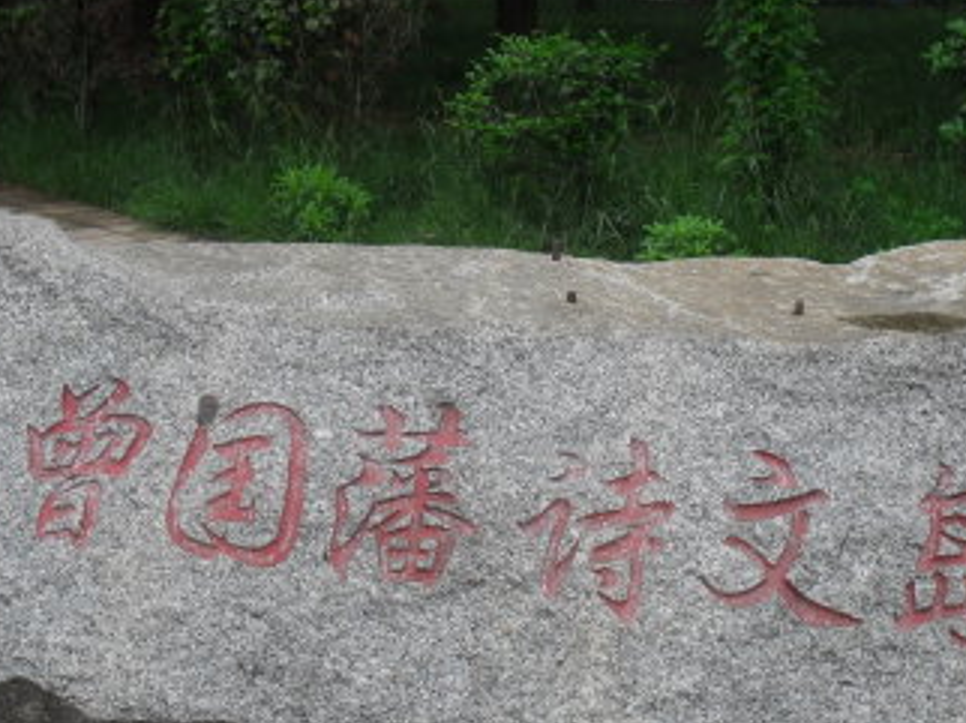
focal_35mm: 64
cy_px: 392
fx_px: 1785
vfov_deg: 22.9
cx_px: 594
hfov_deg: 30.2
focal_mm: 7.5
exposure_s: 1/45
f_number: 3.6
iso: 100
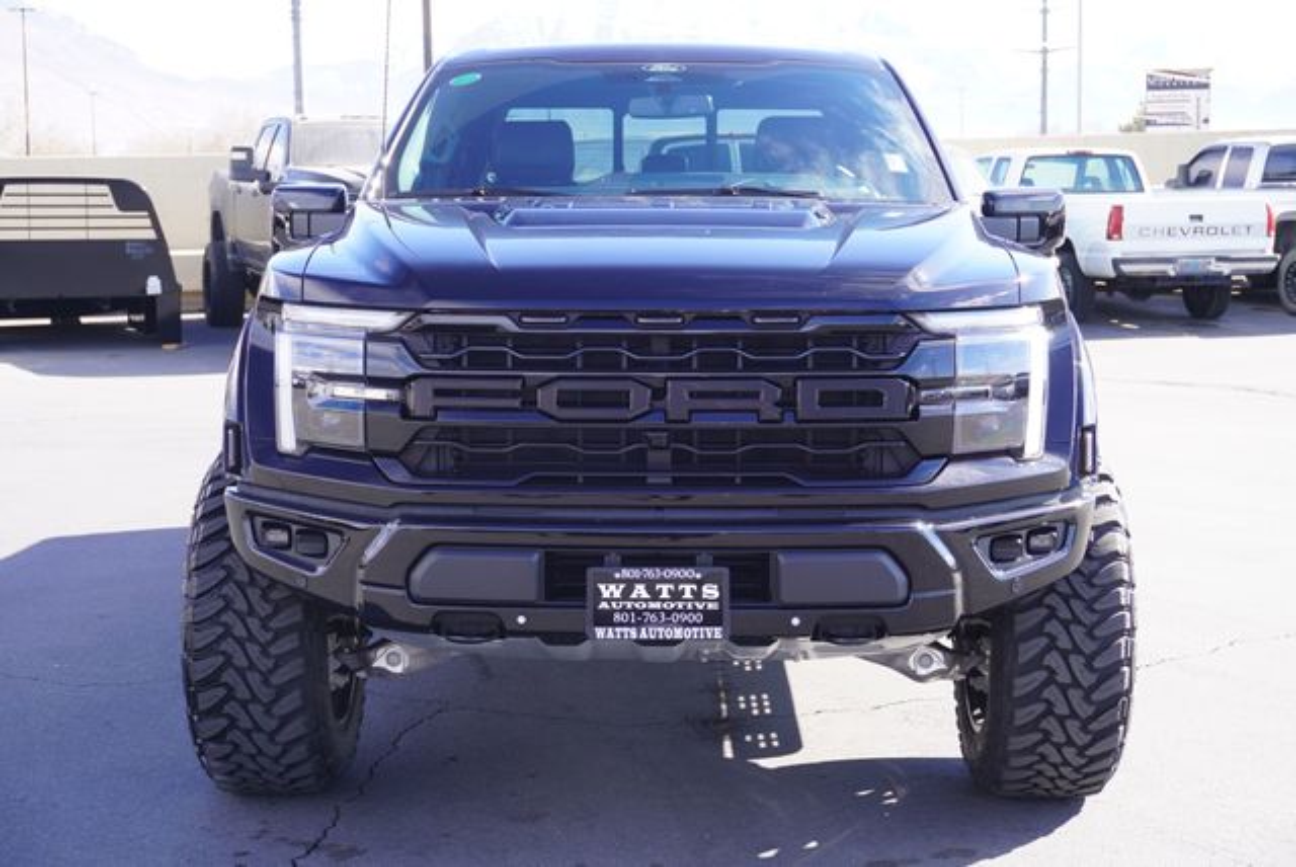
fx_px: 1946
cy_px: 434
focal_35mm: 54
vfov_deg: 25.1
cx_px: 648
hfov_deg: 36.8
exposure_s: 1/80
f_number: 6.3
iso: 100
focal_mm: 36
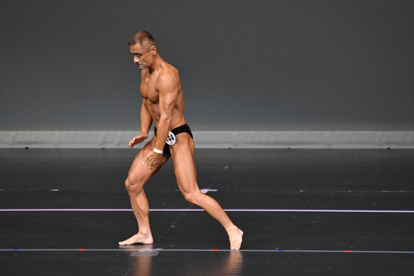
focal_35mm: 450
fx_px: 5173
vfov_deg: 3.1
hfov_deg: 4.6
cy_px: 138
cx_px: 207
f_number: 5.6
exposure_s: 1/400
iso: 4000
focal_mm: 300
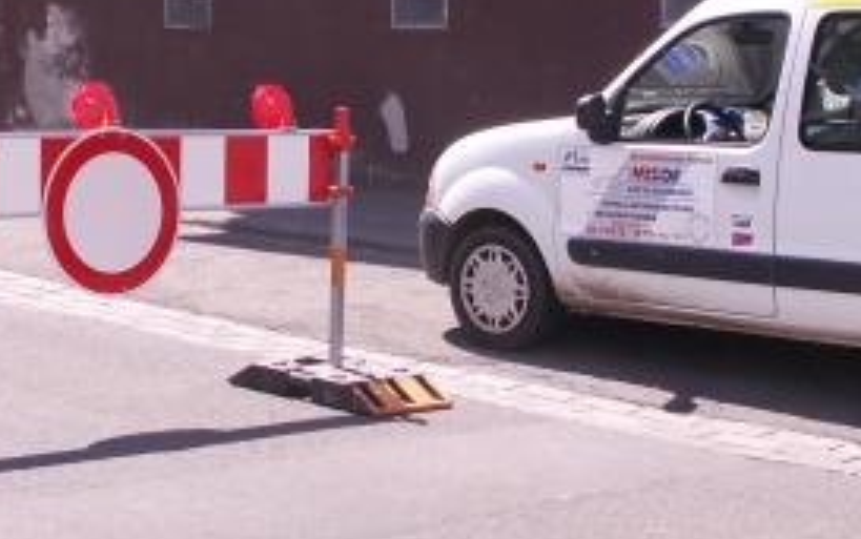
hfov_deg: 23.8
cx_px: 467
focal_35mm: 87
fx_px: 2043
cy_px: 110
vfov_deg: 15.0
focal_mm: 5.86
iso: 50
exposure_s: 1/400
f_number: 3.5
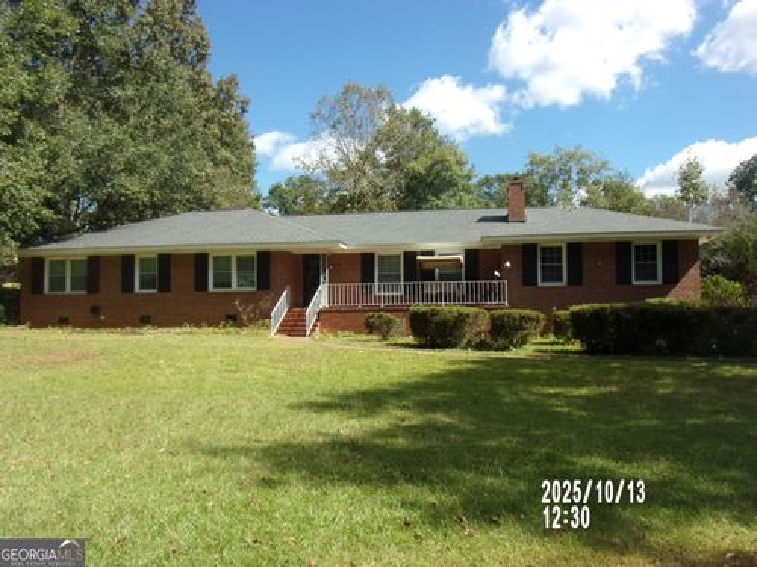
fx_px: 612
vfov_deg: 49.7
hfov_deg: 63.4
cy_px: 284
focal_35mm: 28
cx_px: 378
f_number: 3.4
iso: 80
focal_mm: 5
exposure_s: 1/600
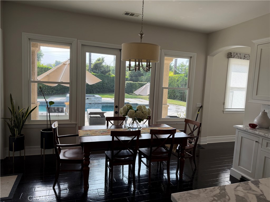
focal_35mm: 24
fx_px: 187
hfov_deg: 71.6
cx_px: 135
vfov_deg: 56.8
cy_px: 101
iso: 100
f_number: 1.78
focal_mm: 6.76
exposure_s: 1/805
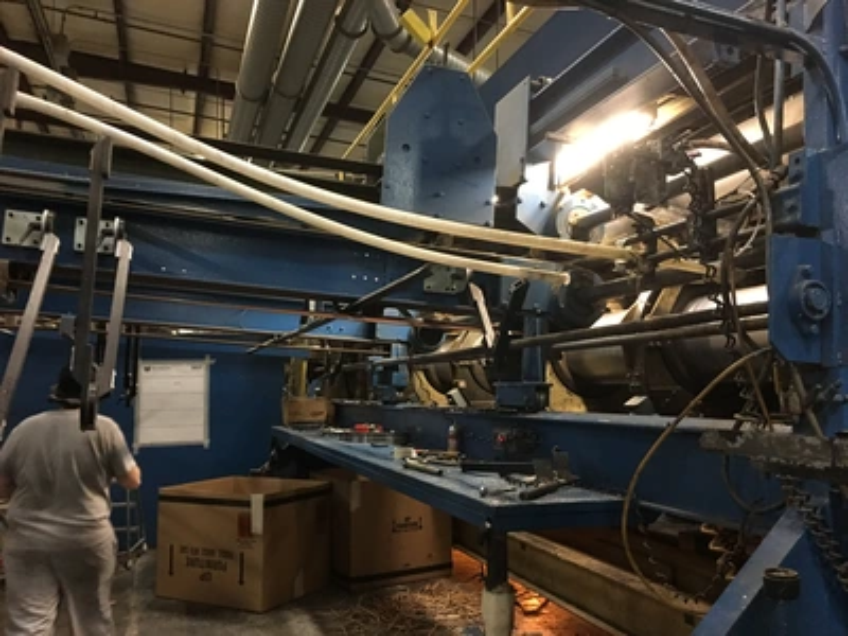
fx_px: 710
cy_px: 318
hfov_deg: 61.7
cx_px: 424
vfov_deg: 48.2
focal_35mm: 29
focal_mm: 4.15
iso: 64
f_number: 2.2
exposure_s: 1/4
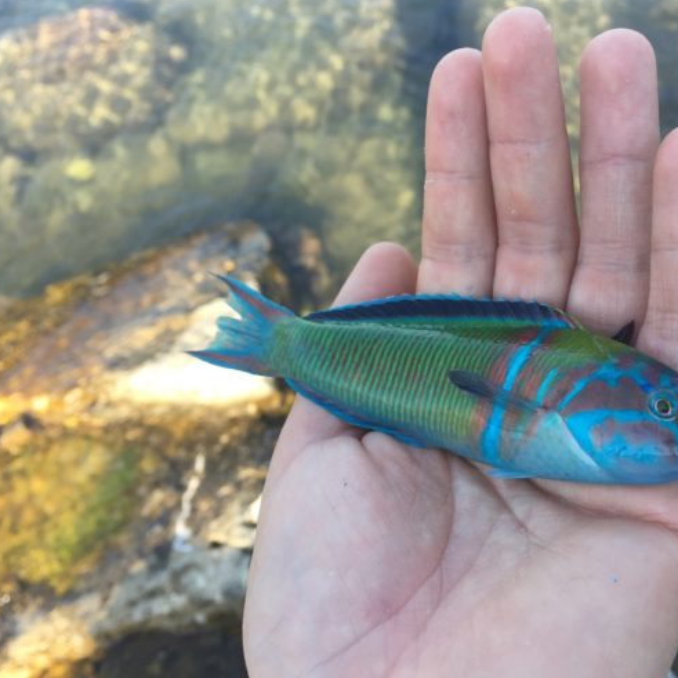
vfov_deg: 47.2
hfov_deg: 47.0
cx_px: 403
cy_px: 340
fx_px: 776
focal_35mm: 35
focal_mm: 4.15
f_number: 2.2
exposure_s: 1/265
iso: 32
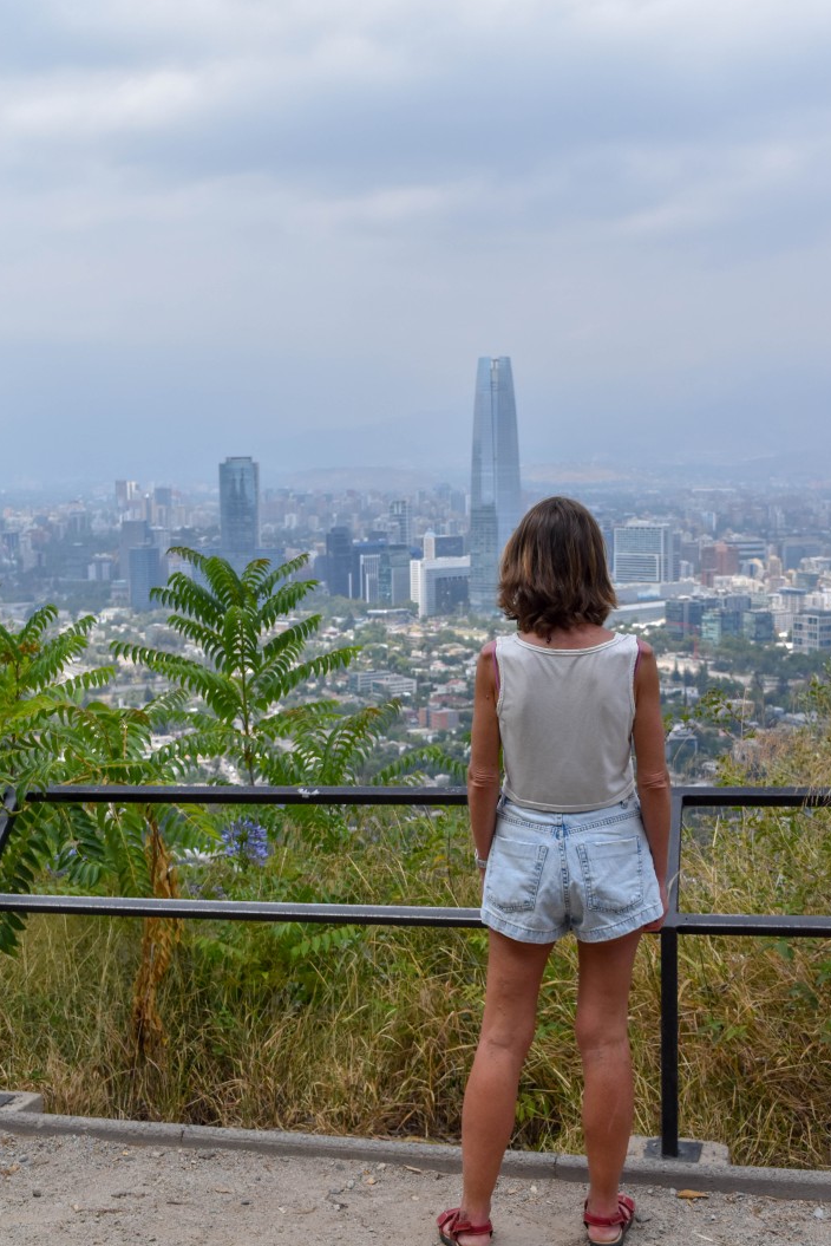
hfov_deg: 30.2
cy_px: 637
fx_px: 1540
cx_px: 420
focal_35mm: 45
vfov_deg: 44.0
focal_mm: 29
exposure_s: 1/1600
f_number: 7.1
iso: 400
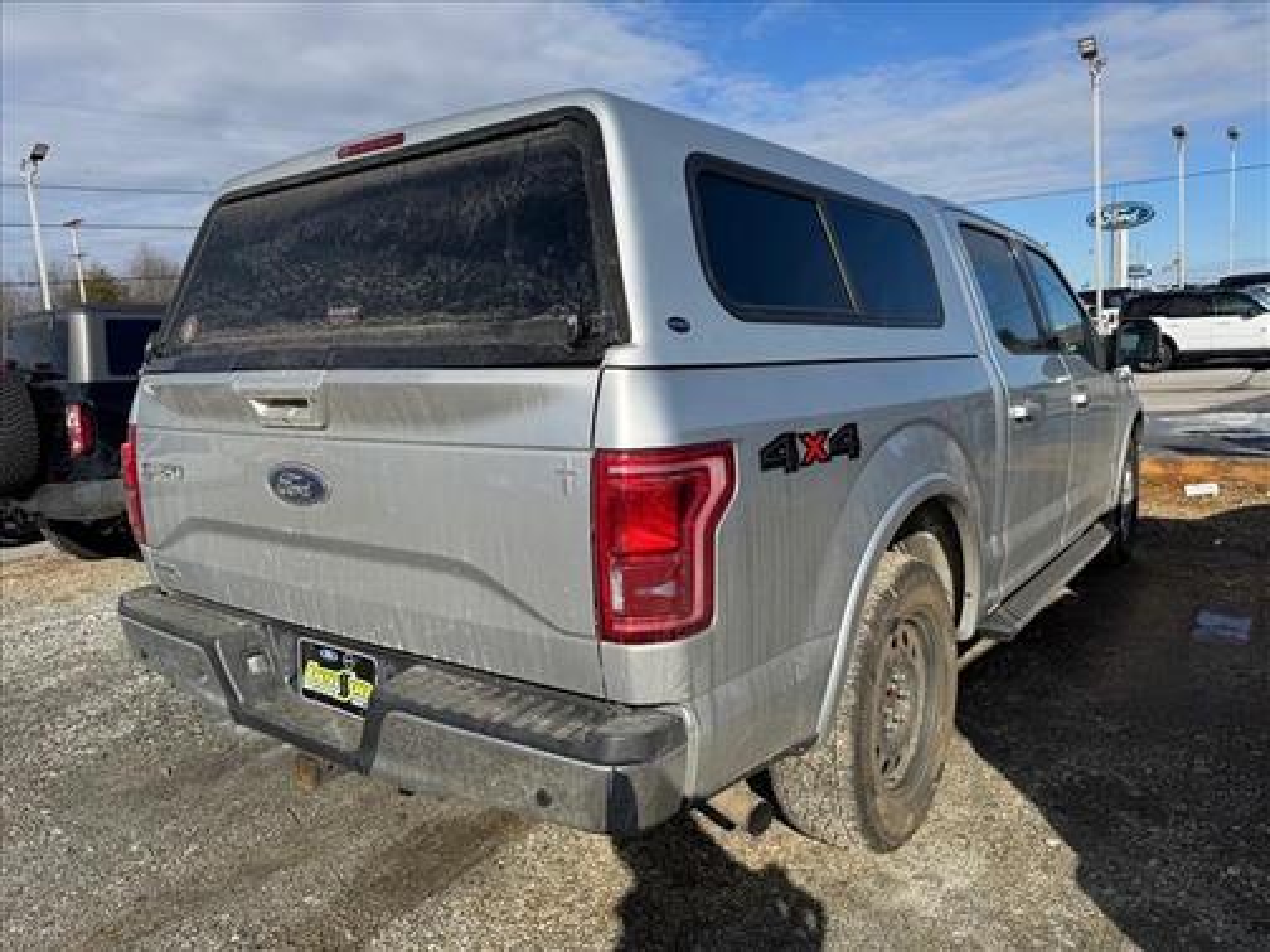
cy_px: 476
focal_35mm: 24
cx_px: 635
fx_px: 881
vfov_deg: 56.8
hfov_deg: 71.6
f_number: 1.78
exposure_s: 1/5348
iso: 80
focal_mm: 6.76
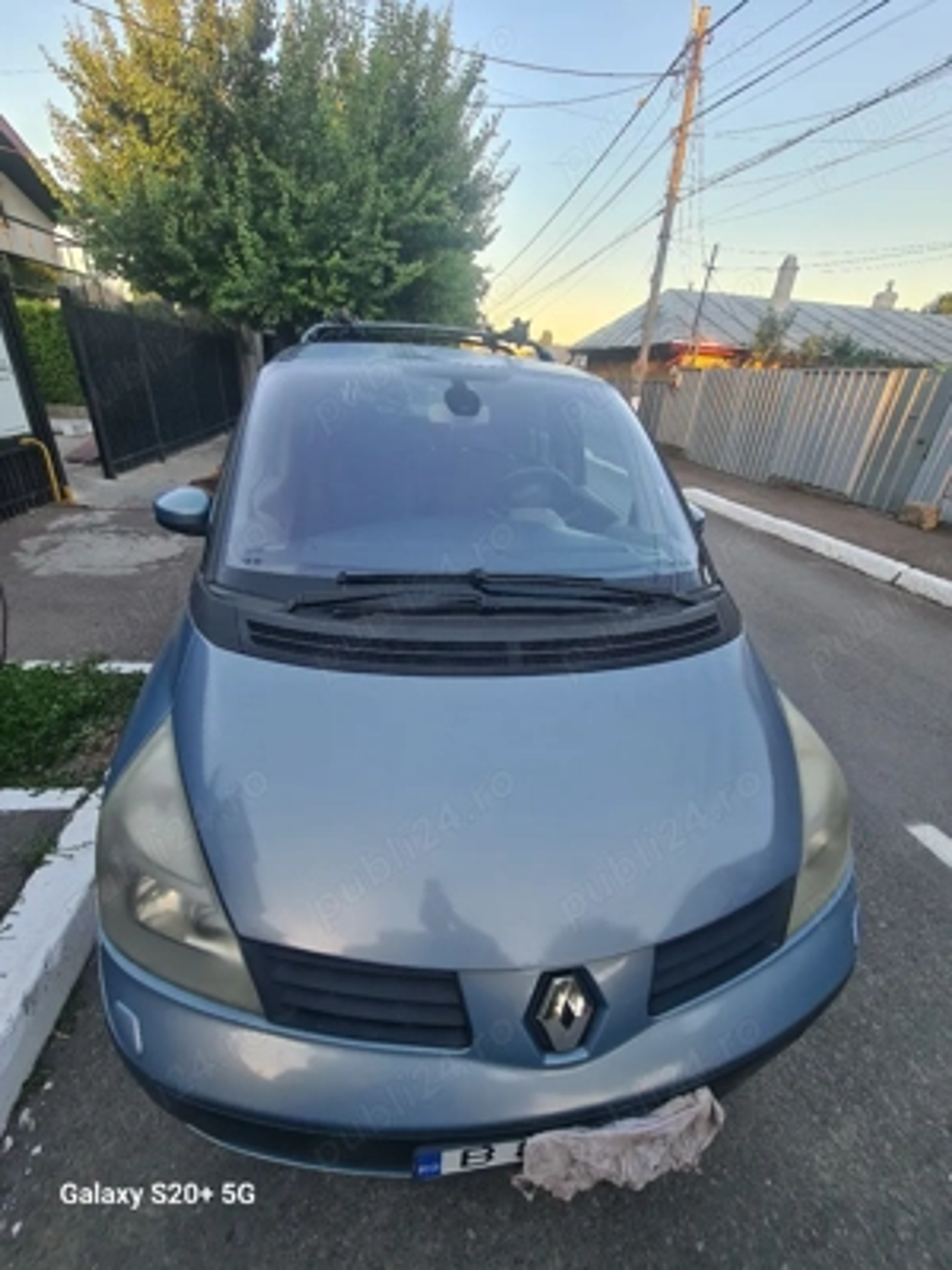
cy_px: 635
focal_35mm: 13
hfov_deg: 89.9
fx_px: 477
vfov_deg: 106.2
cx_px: 476
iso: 50
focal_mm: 2.2
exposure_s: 1/101
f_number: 2.2
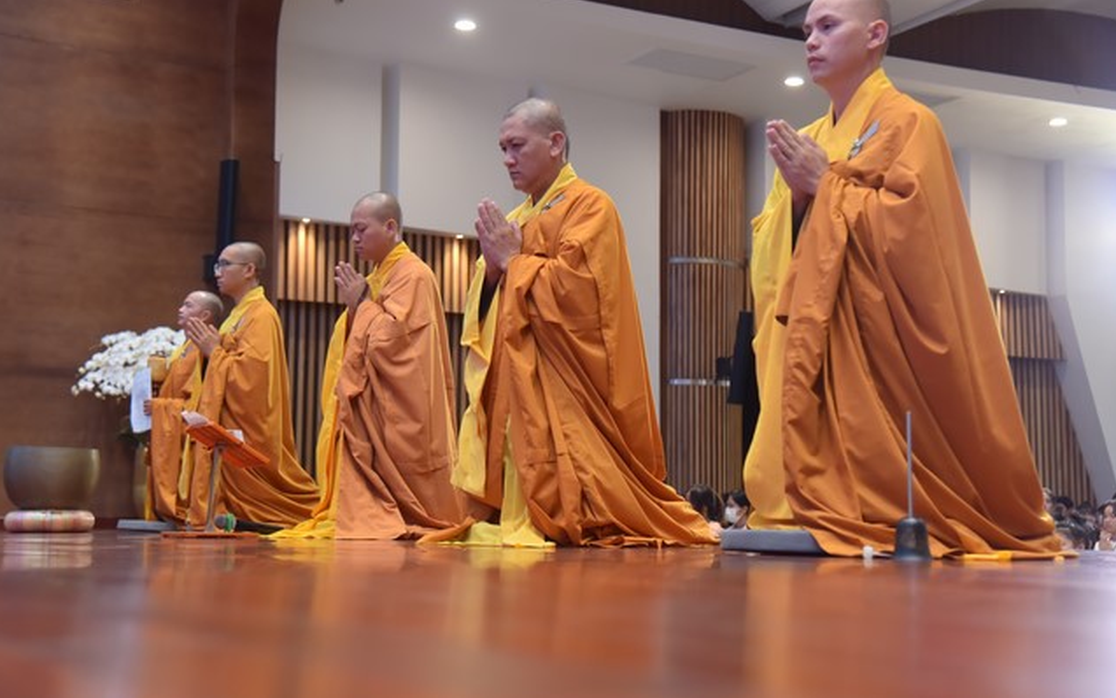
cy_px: 345
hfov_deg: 38.9
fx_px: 1581
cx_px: 559
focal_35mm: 52
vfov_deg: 24.9
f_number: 4.5
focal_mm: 50
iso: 1250
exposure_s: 1/160
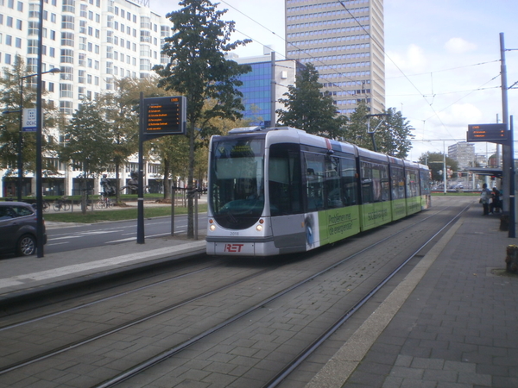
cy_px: 194
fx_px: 539
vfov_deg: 39.7
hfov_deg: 51.4
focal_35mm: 36
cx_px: 259
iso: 100
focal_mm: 6.3
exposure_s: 1/400
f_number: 4.6
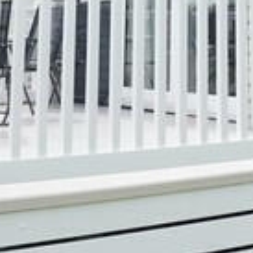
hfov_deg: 16.6
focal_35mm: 102
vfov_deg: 15.3
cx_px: 266
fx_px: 843
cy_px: -162
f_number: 13
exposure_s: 1/60
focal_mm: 16
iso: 100
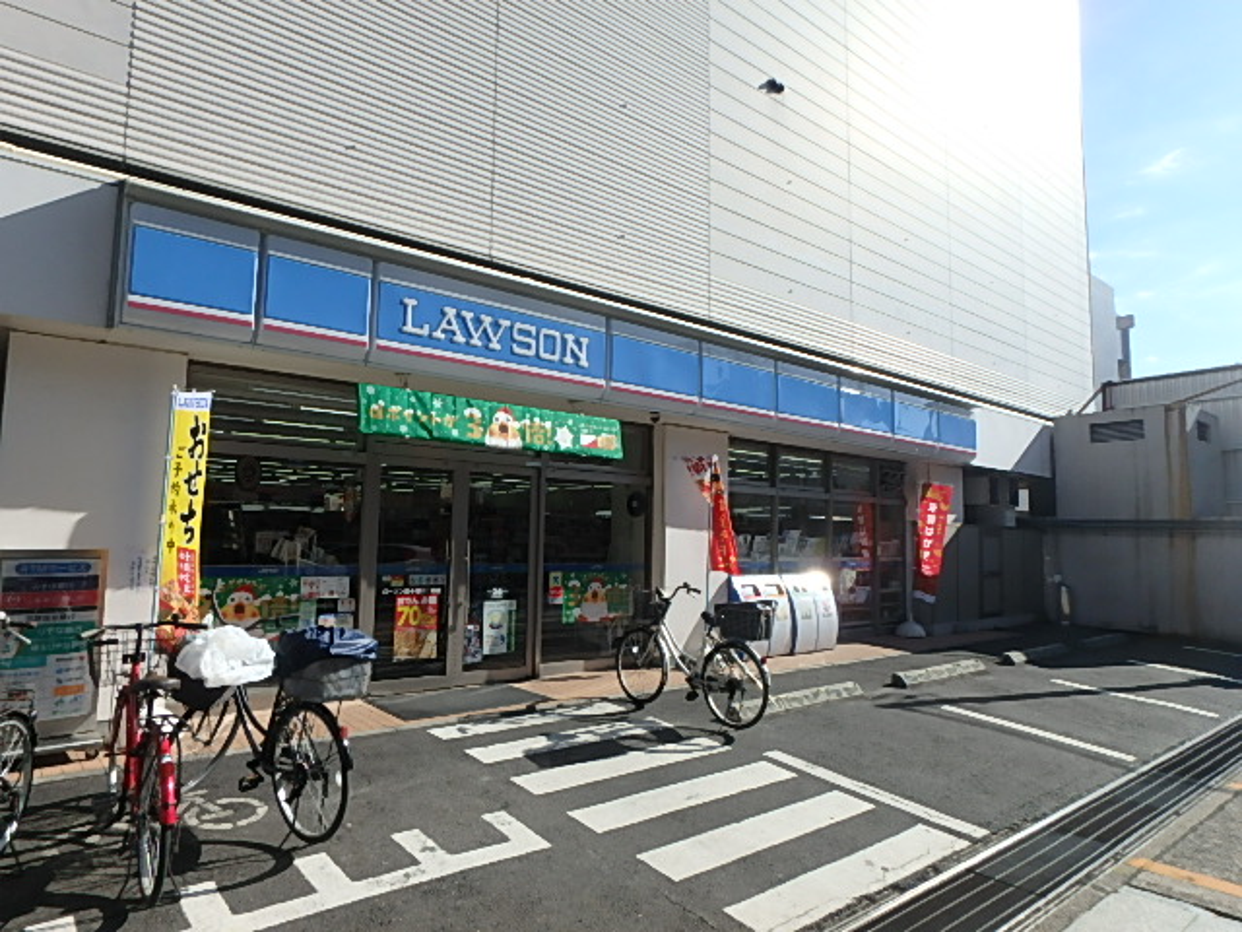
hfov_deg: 79.0
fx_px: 753
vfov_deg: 63.4
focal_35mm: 21
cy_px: 466
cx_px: 621
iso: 125
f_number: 6
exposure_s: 1/500
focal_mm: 3.7
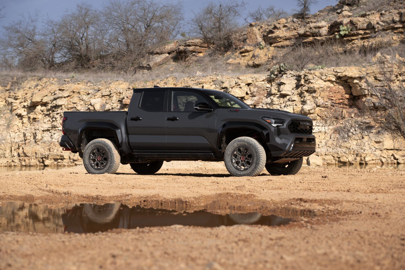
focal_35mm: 98
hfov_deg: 20.8
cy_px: 135
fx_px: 1102
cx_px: 202
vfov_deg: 14.0
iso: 125
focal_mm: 98
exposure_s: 1/200
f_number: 5
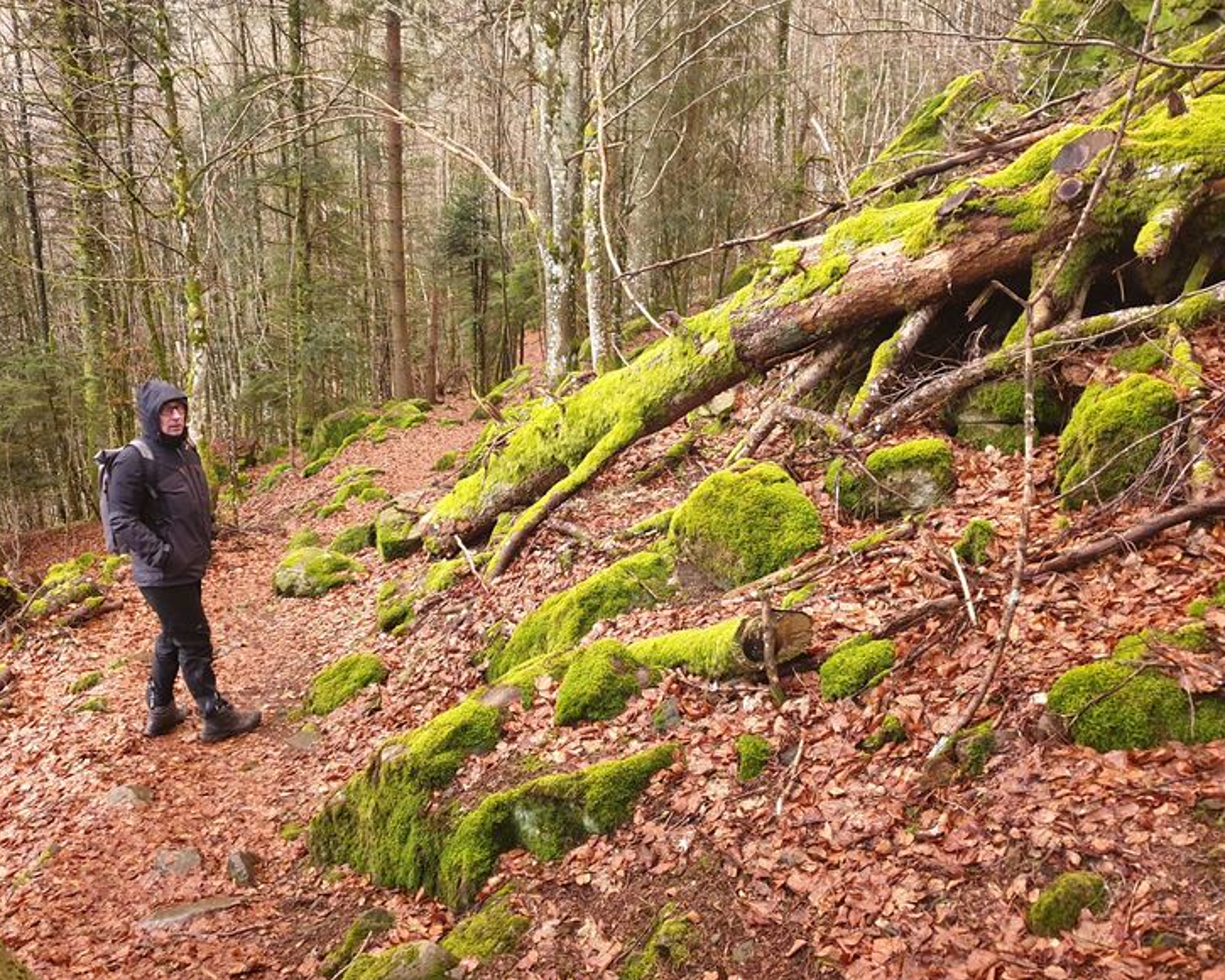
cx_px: 553
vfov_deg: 51.5
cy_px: 480
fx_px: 1015
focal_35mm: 28
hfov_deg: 62.1
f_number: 1.5
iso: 250
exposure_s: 1/34
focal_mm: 4.3
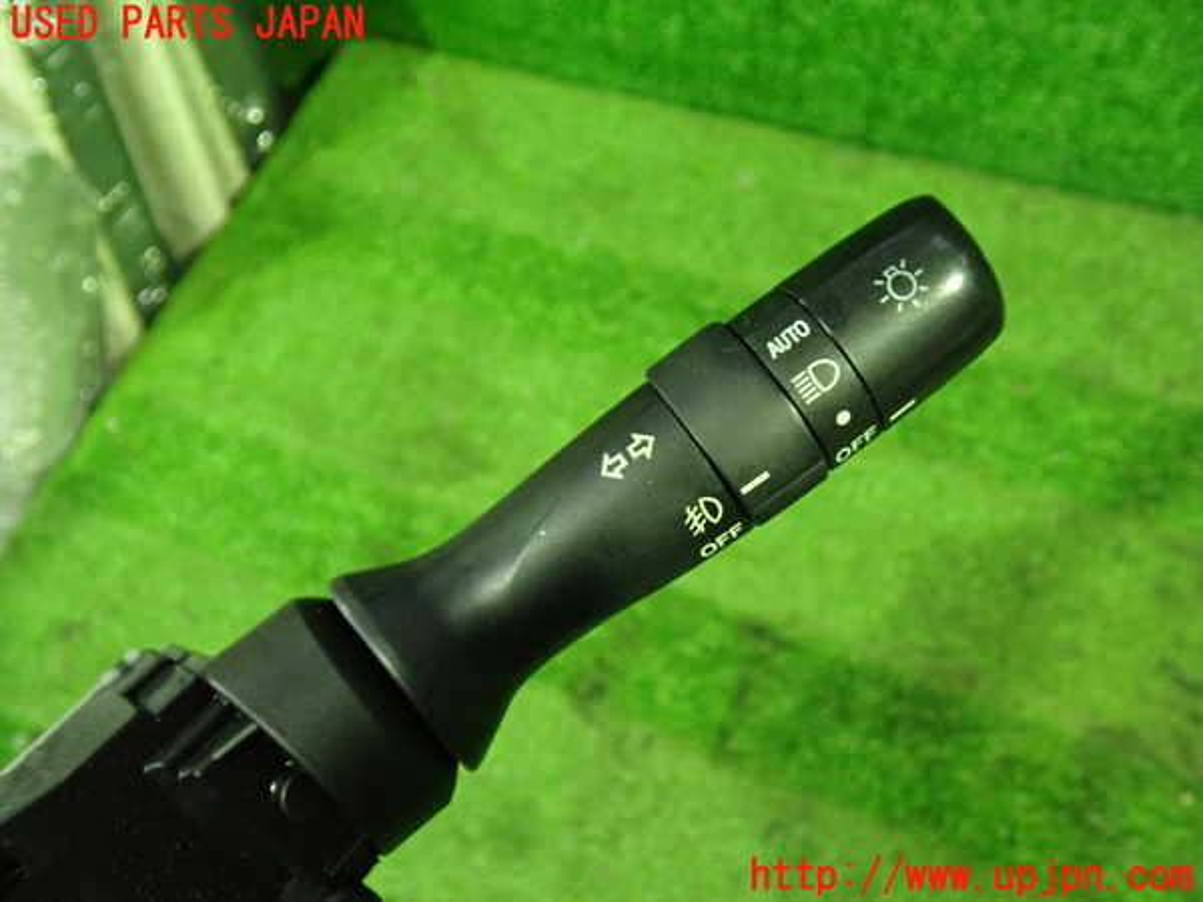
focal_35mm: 30
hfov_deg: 60.0
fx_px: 1043
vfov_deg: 46.8
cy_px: 451
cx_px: 602
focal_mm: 5.4
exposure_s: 1/25
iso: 800
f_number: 2.3
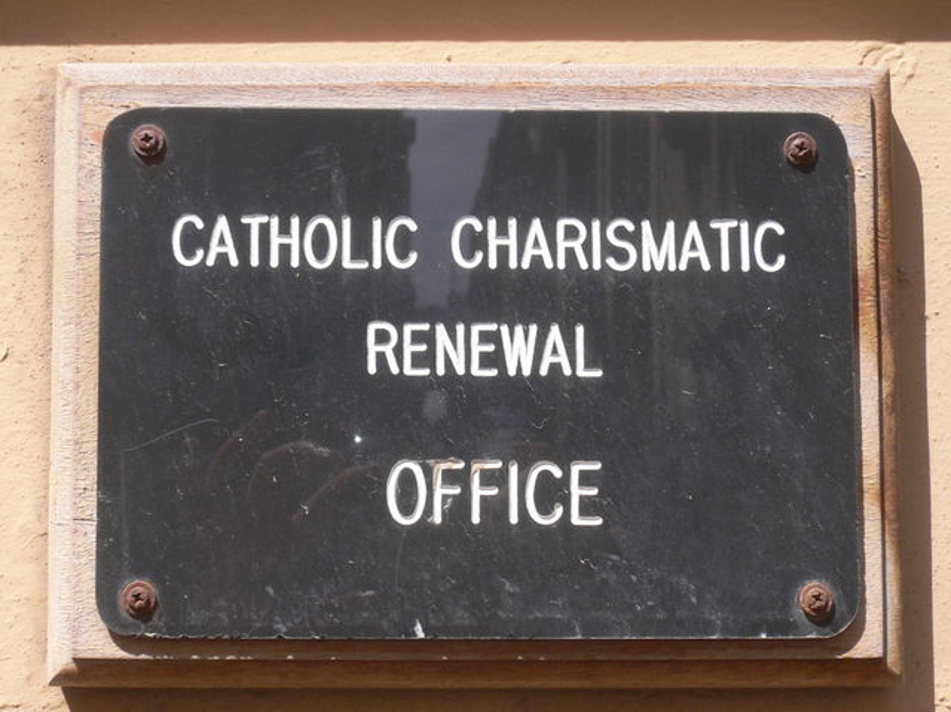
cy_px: 356
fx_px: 1400
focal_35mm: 51
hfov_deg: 37.5
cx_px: 476
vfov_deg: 28.5
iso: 80
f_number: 6.9
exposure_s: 1/160
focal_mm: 8.5
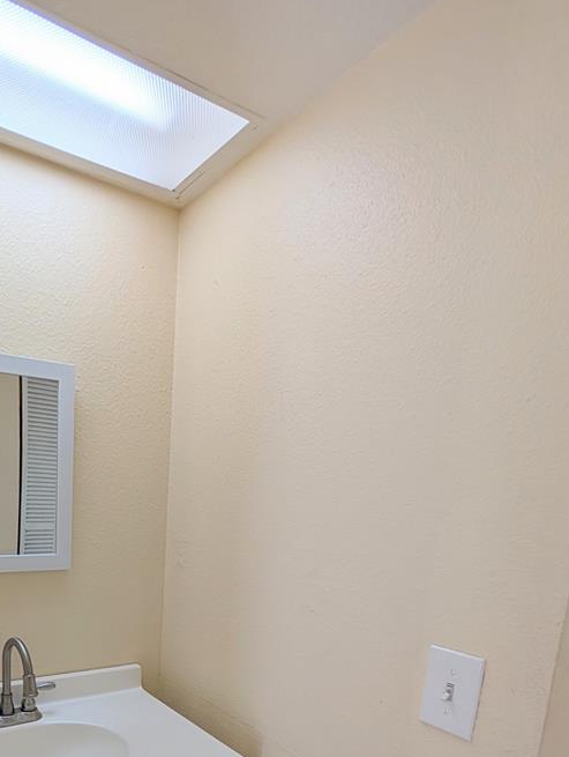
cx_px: 143
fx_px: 481
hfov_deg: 58.1
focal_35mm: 22
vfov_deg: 69.0
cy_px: 604
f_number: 1.7
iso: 54
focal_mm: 2.02
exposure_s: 1/120
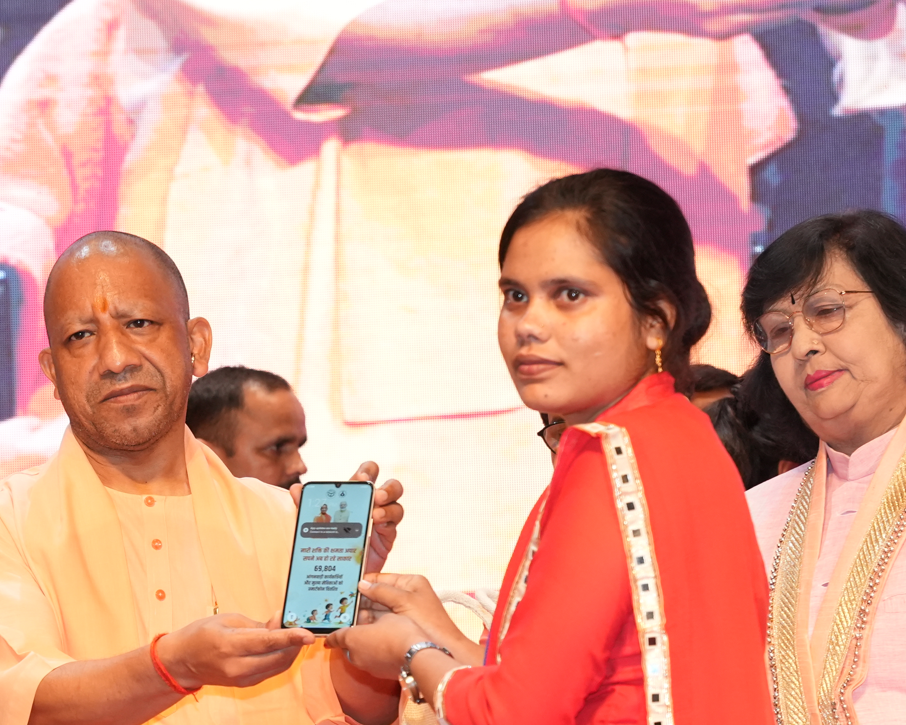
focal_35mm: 173
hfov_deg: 11.1
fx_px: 4639
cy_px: 505
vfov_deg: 8.9
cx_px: 278
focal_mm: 70
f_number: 4.5
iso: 2000
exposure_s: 1/160
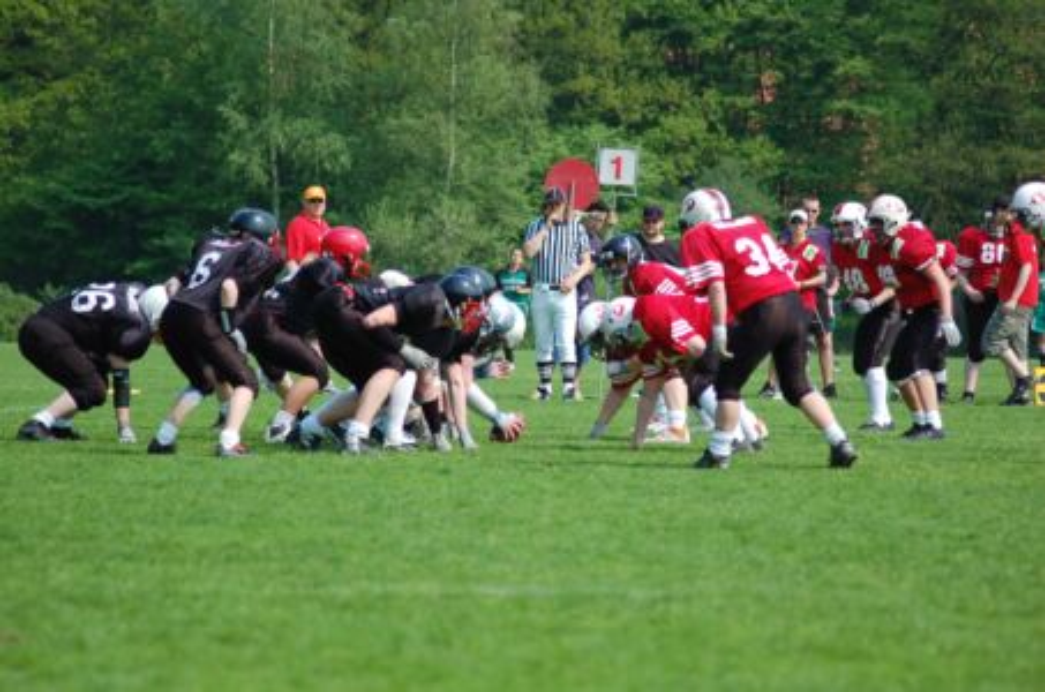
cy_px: 346
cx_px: 522
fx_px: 5866
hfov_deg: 10.2
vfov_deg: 6.8
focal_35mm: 202
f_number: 4.5
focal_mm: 135
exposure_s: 1/1000
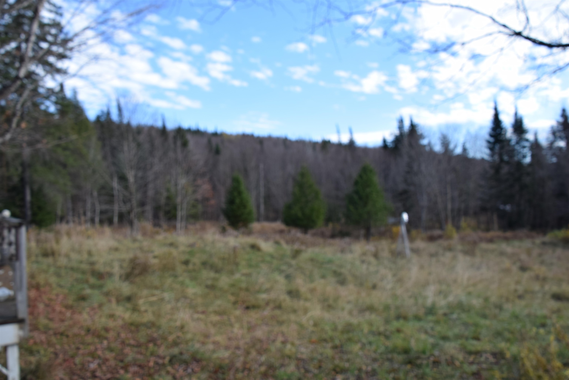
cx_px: 284
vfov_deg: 47.9
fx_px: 427
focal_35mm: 27
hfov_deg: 67.4
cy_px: 190
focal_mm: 18
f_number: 8
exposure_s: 1/250
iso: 200
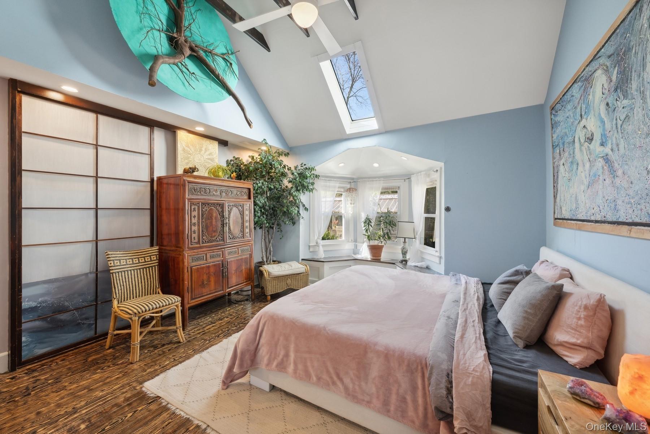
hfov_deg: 104.3
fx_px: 253
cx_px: 325
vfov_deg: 81.2
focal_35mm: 14
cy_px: 217
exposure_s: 1/30
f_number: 8
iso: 800
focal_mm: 14
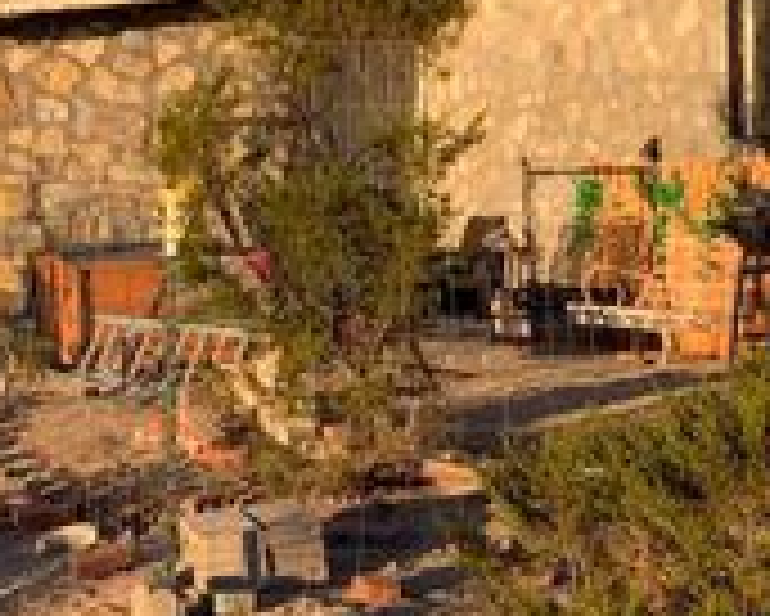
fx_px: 2257
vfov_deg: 15.6
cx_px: 459
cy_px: 277
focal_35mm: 99
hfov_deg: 19.3
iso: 25
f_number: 1.8
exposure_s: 1/1149
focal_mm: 4.25
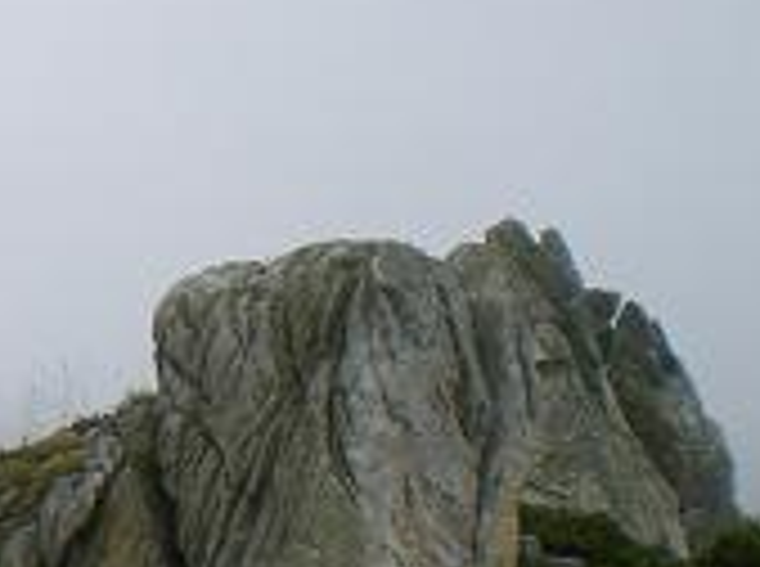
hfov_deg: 15.4
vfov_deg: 12.4
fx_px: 2607
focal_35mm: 119
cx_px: -364
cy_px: 284
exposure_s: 1/250
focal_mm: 6.3
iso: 64
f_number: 4.6
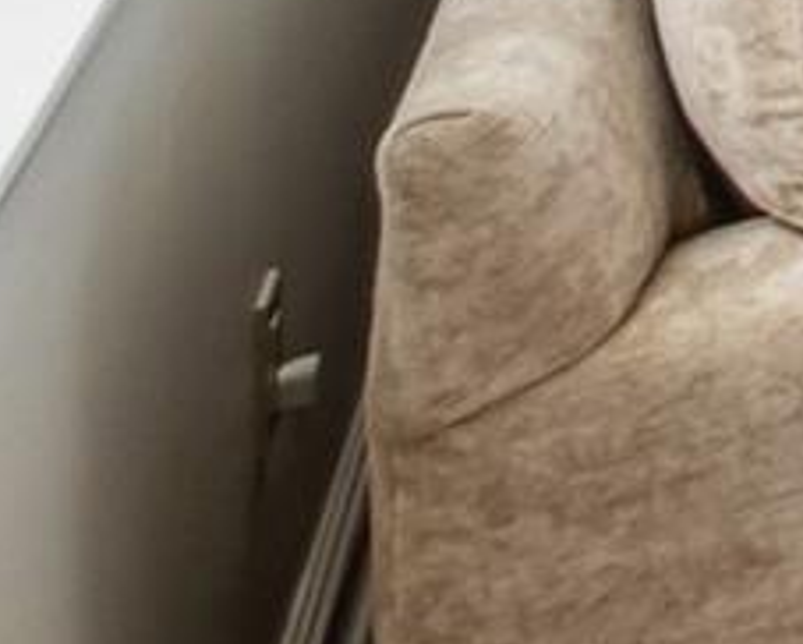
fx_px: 3021
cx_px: 3495
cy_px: -1375
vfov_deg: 9.3
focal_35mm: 127
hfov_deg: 7.5
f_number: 10
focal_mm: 10
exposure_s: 1/10
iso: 320
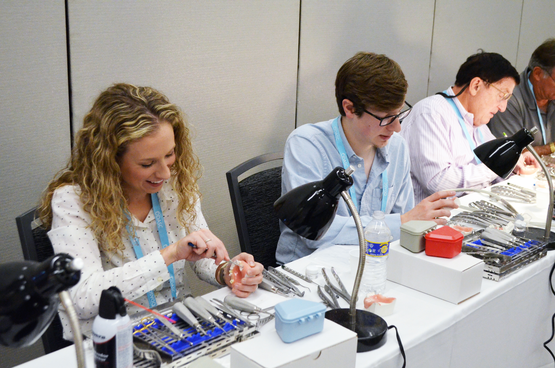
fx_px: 738
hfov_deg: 41.2
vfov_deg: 28.0
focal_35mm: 48
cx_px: 278
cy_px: 184
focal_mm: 32
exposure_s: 1/250
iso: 3200
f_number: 4.8
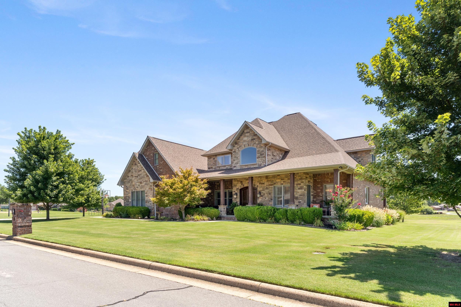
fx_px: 265
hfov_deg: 82.0
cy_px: 154
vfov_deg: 60.2
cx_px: 230
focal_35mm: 21
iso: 200
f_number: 9
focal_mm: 13.8
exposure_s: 1/80
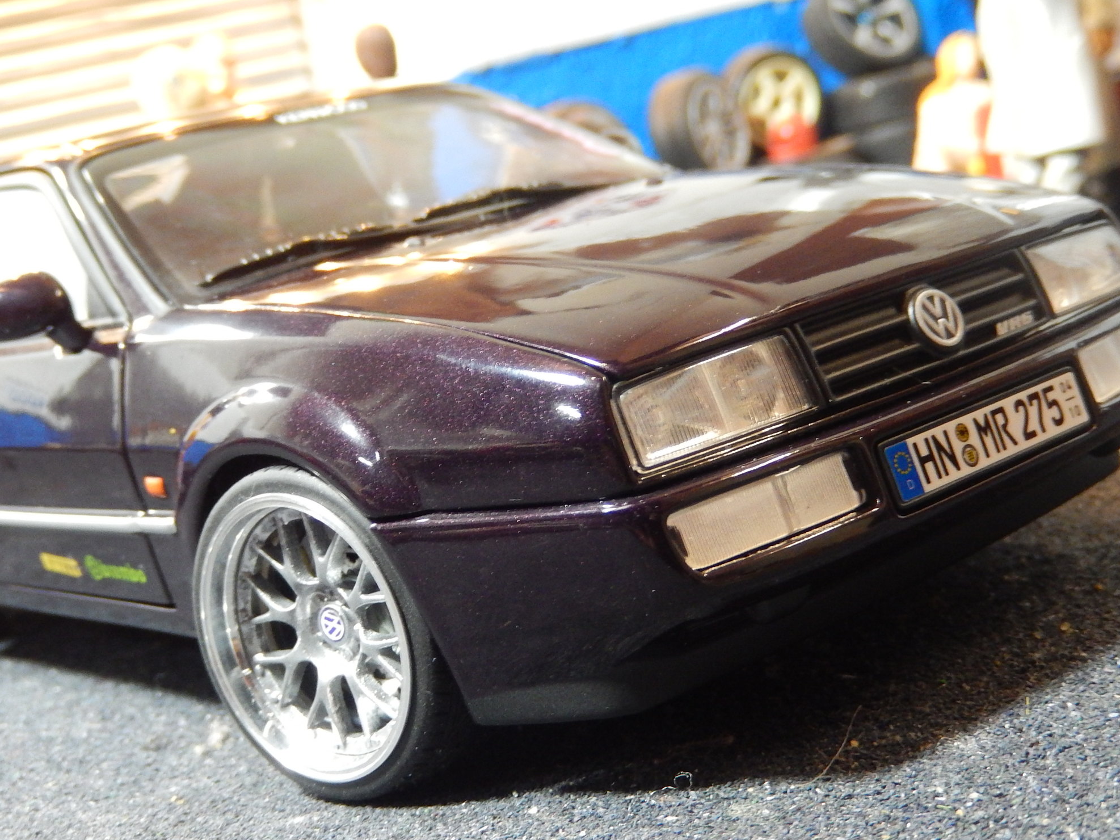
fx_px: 1844
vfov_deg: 25.6
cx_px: 500
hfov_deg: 33.8
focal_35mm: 57
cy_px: 472
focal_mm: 8.1
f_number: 4.3
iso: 500
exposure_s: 1/8
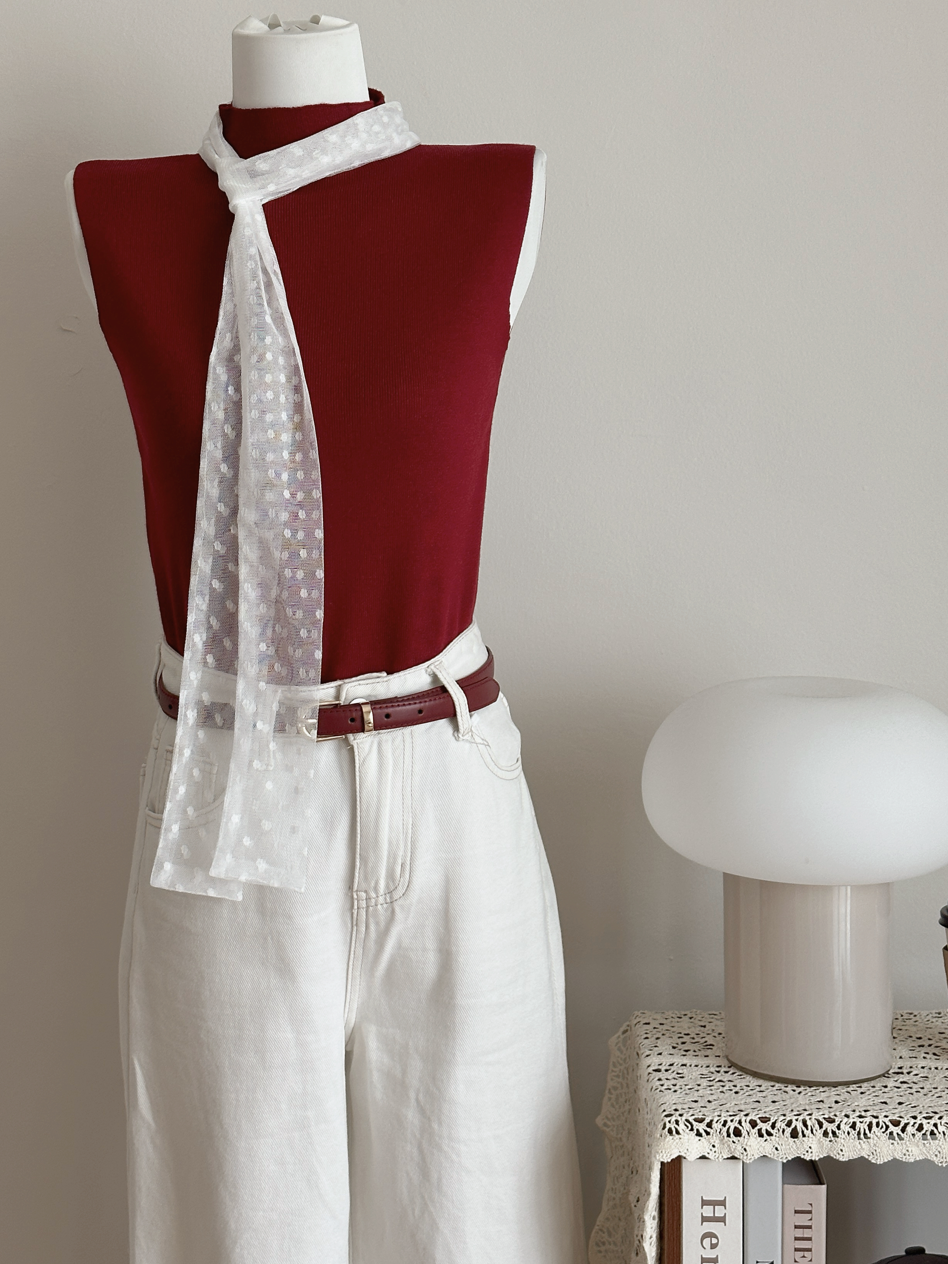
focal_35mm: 59
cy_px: 517
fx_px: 2154
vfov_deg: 32.6
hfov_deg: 24.8
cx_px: 429
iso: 80
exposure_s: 1/89
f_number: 1.78
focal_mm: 6.86
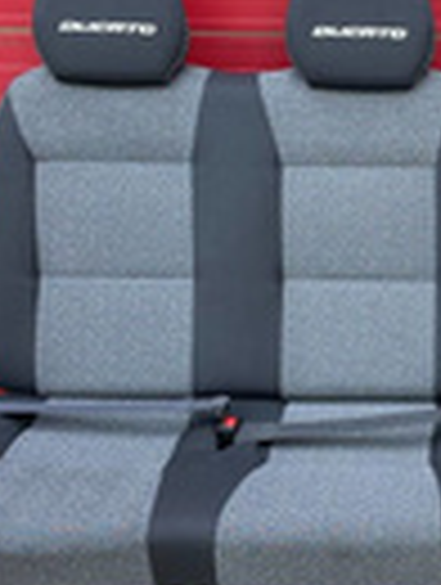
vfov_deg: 27.0
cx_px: 477
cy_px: 288
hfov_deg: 19.7
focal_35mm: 72
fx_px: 1219
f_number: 1.6
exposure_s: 1/126
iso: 32
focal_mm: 4.2
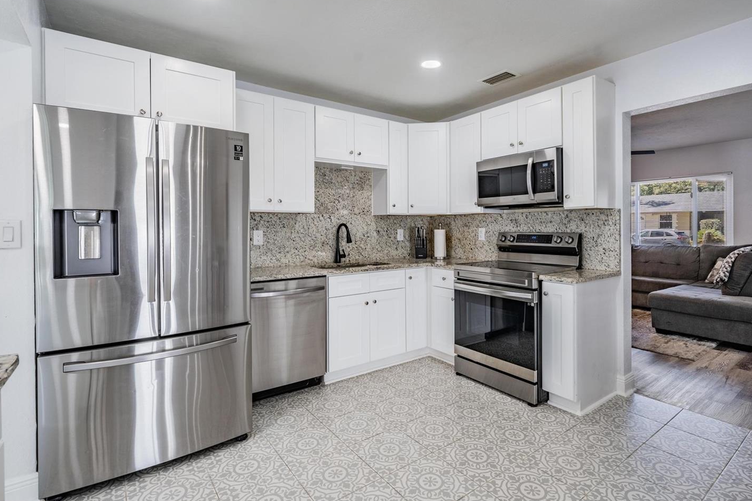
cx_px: 401
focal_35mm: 18
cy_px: 232
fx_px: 376
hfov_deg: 89.9
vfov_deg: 67.3
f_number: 7.1
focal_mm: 16
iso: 100
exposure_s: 1/13
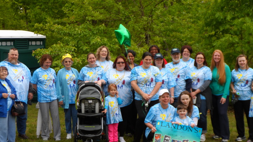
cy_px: 91
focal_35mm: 68
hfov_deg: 31.0
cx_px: 127
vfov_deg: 17.7
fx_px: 456
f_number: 4.2
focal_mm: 10.2
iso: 80
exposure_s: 1/180
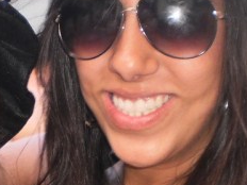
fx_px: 885
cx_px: -5
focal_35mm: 124
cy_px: 61
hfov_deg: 15.6
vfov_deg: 11.9
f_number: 3.1
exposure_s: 1/30
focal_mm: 6.3
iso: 125
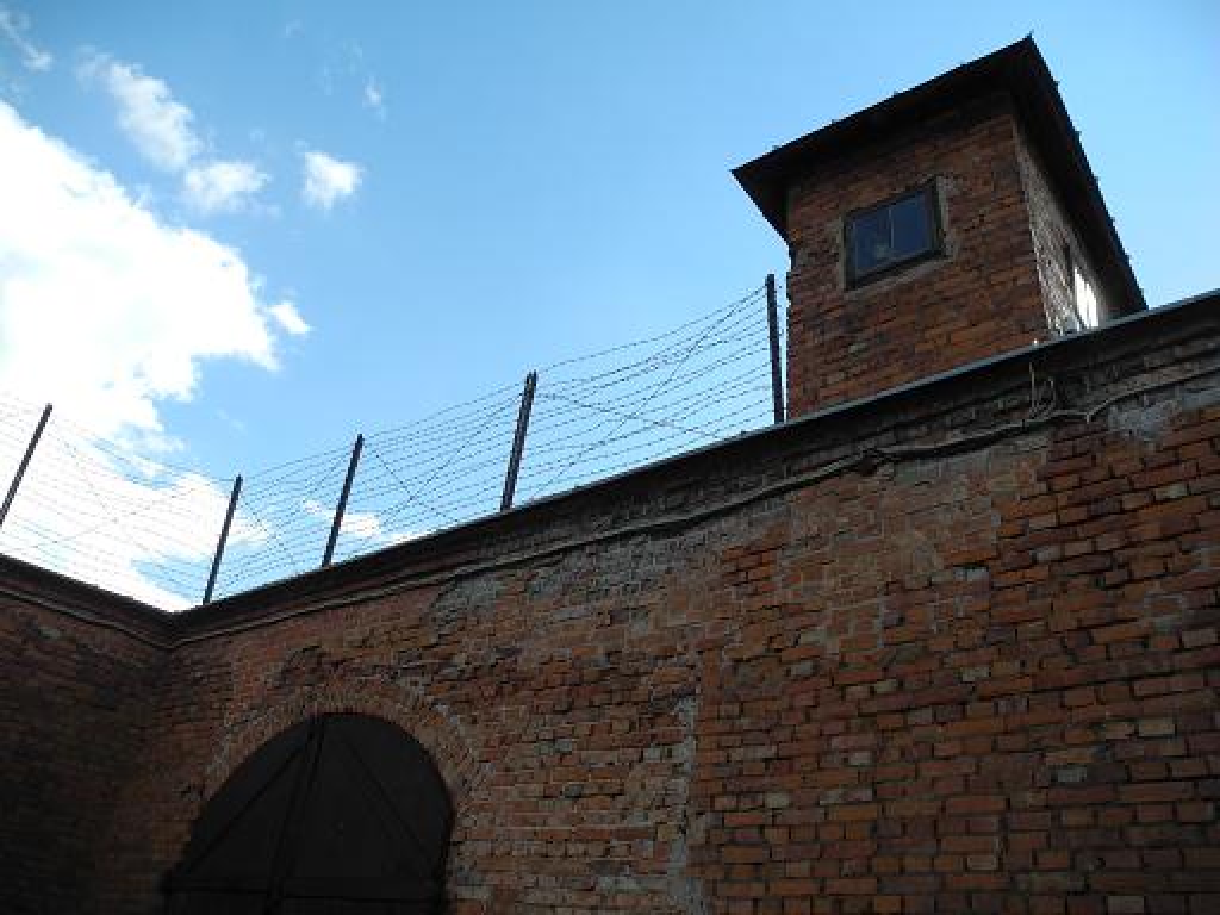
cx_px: 610
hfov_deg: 63.4
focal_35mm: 28
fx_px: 987
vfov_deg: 49.7
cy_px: 458
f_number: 3.2
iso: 100
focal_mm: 6
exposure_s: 1/800
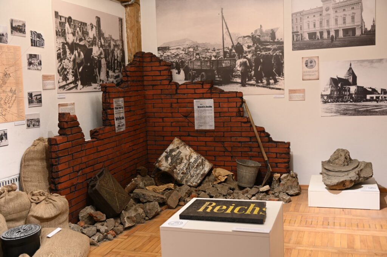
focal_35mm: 38
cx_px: 194
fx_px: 408
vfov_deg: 35.0
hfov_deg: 50.7
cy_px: 128
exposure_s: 1/8
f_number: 5
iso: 250
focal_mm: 38
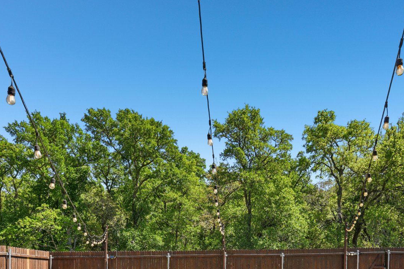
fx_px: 303
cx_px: 233
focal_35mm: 27
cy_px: 252
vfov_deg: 43.0
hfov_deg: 67.0
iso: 100
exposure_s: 1/400
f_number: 8
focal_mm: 14
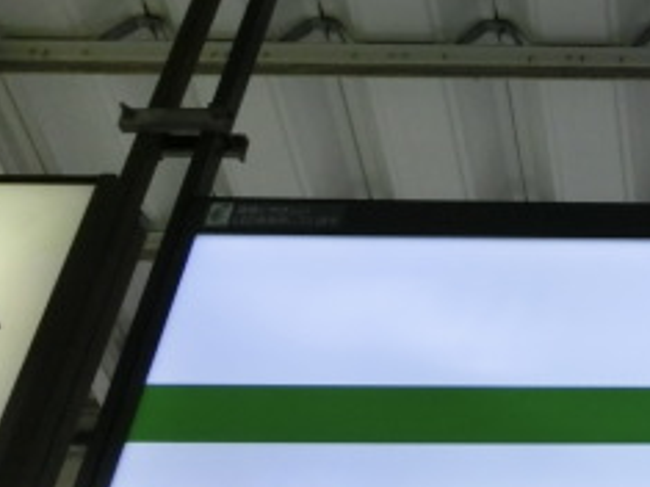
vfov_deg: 21.1
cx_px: 863
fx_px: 1276
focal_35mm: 68
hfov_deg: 24.6
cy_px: 42
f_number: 3.5
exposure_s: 1/125
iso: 160
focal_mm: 4.5
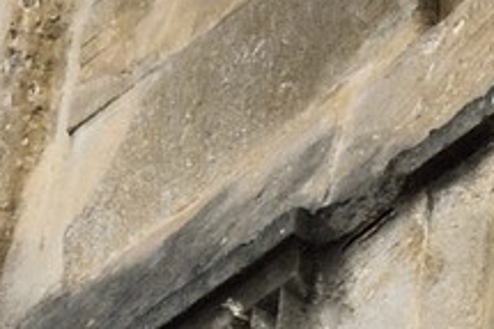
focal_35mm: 521
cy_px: 350
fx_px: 7144
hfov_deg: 3.8
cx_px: 1627
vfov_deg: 2.6
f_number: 13
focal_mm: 70
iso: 200
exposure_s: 1/160
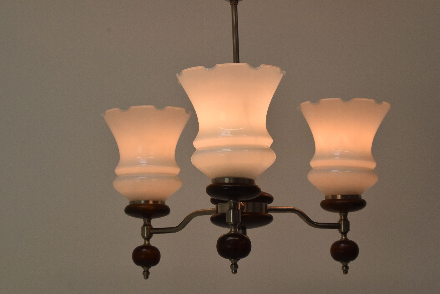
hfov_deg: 24.6
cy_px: 147
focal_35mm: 82
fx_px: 1009
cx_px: 220
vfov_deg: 16.6
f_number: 13
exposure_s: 1/640
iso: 1600
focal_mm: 55
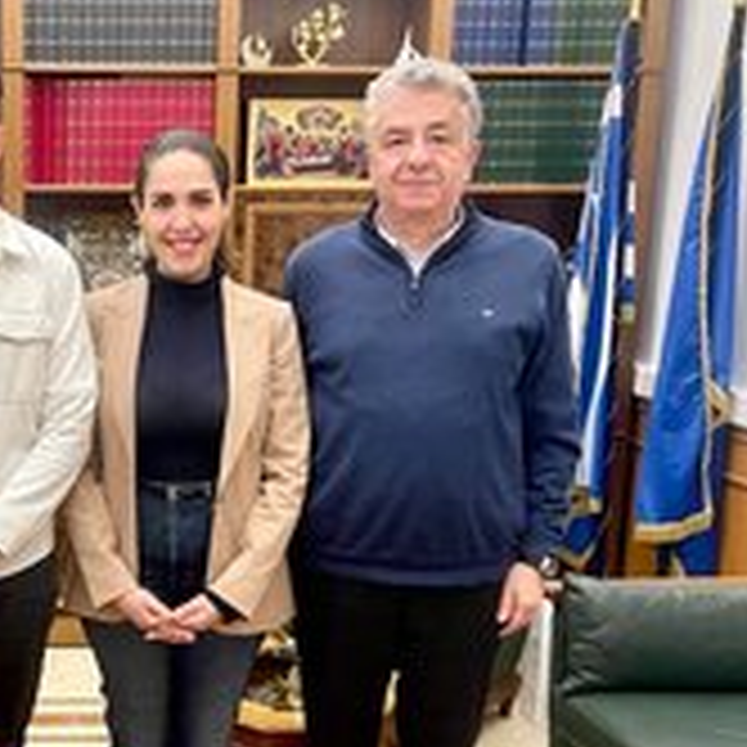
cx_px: 47
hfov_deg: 32.0
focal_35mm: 50
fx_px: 1221
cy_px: 484
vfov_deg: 33.8
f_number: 1.6
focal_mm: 5.1
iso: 400
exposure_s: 1/60
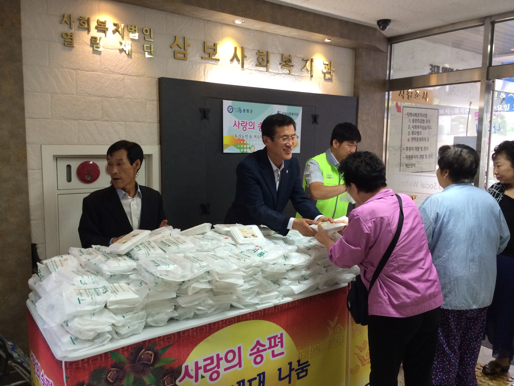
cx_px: 257
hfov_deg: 60.0
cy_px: 193
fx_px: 445
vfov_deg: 46.8
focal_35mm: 30
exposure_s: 1/30
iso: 100
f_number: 2.2
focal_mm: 4.12
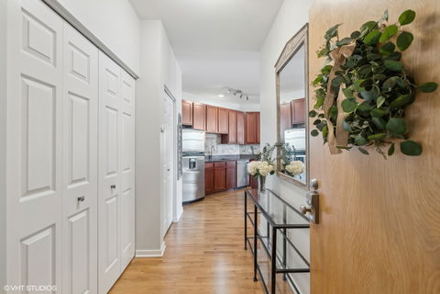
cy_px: 147
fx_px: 208
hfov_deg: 93.3
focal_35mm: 17
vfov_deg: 70.4
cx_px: 220
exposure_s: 1/8
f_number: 8
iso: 320
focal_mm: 17
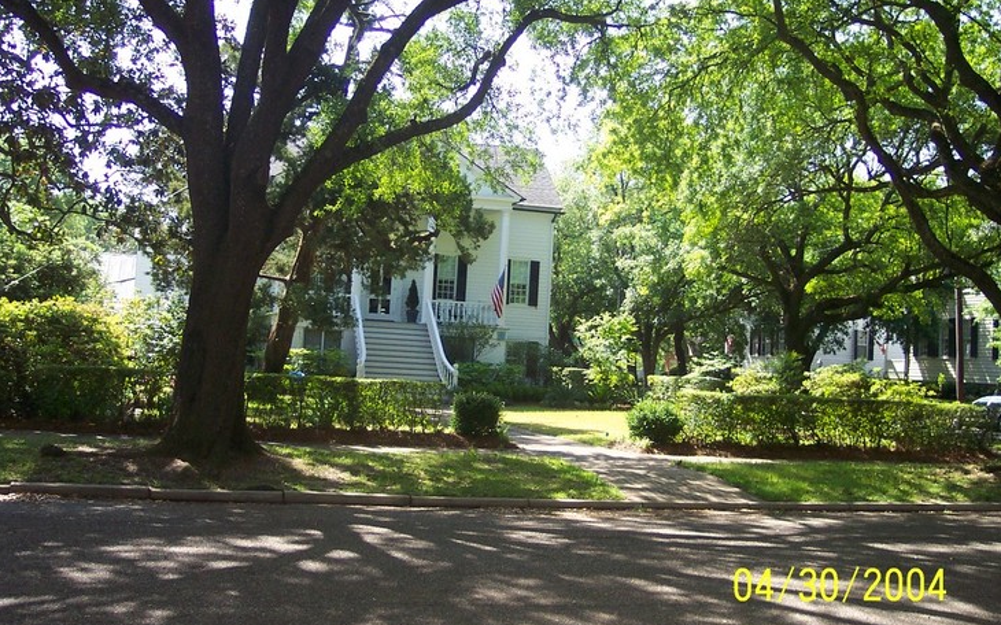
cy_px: 270
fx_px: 1173
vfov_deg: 29.8
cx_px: 506
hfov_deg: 46.2
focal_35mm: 43
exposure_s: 1/350
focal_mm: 8
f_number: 2.8
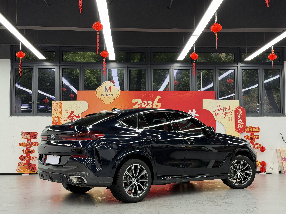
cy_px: 107
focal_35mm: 48
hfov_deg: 39.7
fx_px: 397
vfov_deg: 30.3
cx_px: 143
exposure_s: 1/69
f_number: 1.78
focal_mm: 6.76
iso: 100
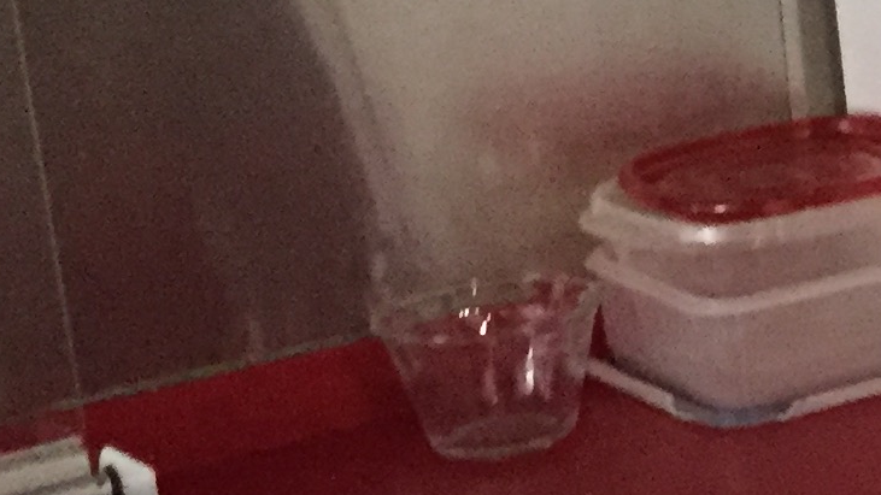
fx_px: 3293
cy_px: 19
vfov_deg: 8.6
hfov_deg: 13.1
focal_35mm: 141
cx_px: 1799
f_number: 2.2
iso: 250
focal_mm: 4.15
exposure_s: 1/15
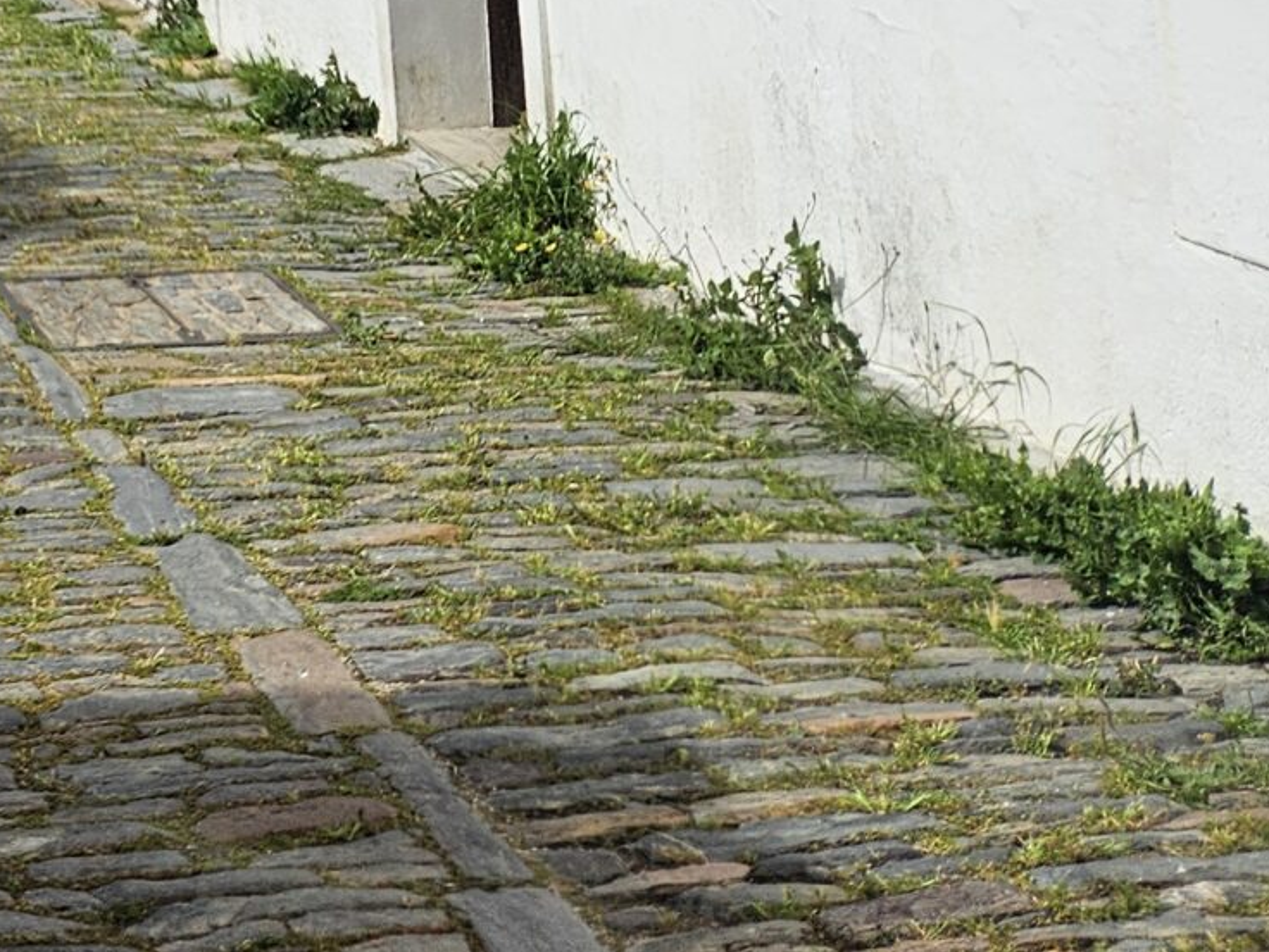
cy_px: -647
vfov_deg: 16.2
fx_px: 2933
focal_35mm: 80
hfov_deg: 20.3
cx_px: -735
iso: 25
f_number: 1.8
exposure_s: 1/4432
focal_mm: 5.4
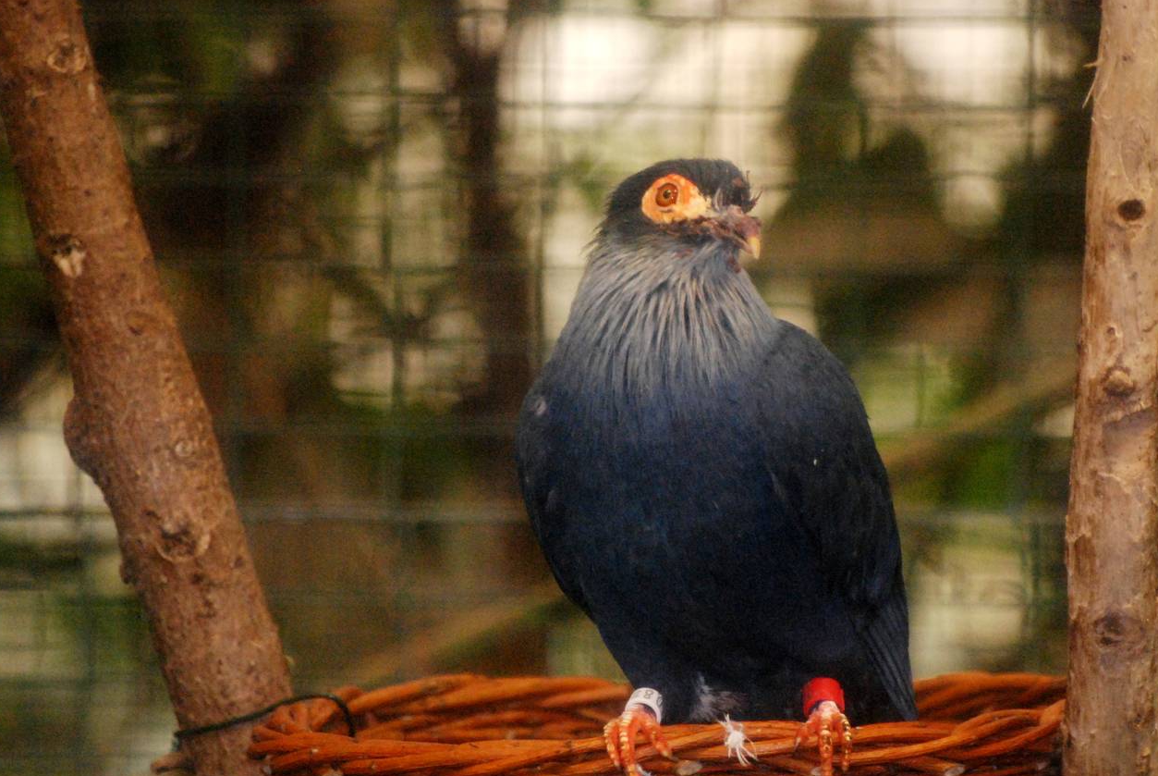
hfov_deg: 4.0
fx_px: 16651
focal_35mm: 517
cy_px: 389
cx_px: 697
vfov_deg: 2.7
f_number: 5.6
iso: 1600
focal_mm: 270
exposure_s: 1/60
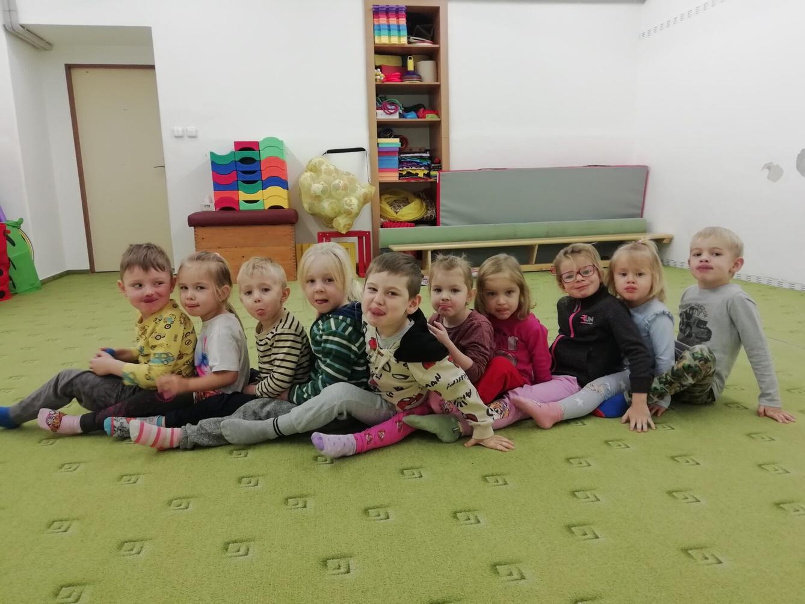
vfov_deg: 53.1
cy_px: 302
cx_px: 402
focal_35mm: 26
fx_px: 605
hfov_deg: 67.3
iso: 64
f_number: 2.2
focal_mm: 3.46
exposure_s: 1/33.3
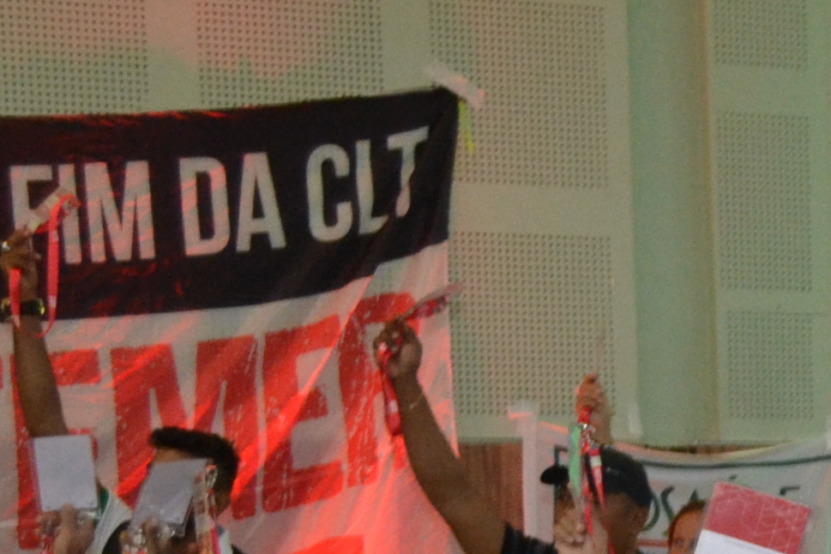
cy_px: 1242
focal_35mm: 157
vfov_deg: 8.2
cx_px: 1699
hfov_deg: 11.6
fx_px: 3624
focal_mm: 22
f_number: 3.8
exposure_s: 1/60
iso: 1250
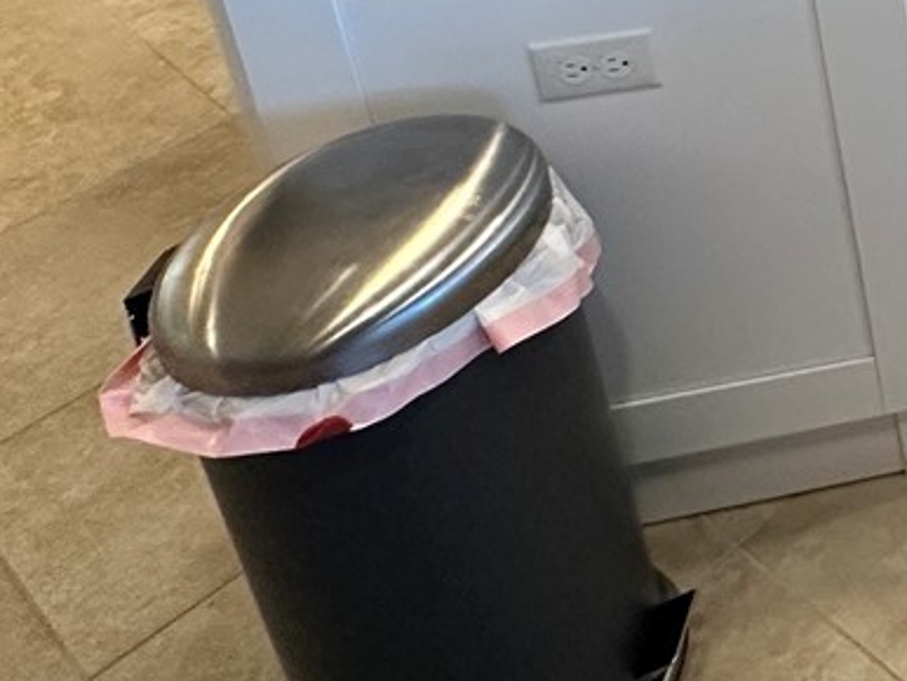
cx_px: 1530
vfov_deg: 19.8
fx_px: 1521
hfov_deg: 22.9
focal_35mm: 58
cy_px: -488
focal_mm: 2.22
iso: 200
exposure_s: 1/120
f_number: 2.2
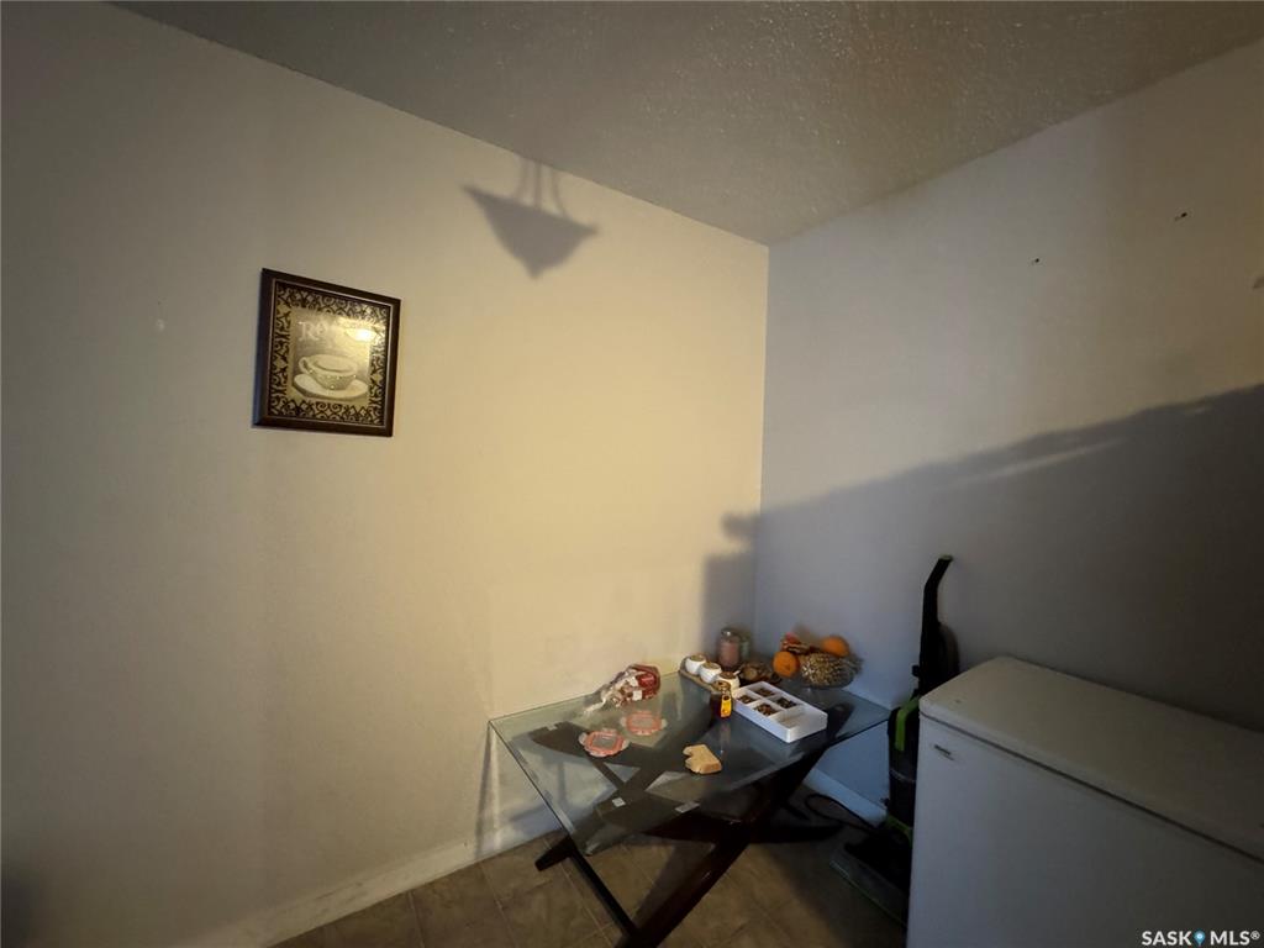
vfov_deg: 85.7
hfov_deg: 102.1
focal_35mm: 14
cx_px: 632
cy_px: 474
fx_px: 511
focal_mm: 2.22
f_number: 2.2
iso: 1250
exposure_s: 1/40
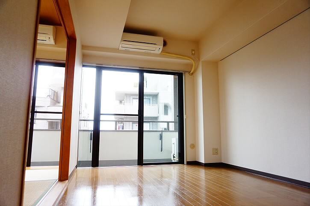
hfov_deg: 73.8
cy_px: 103
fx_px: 206
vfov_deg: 53.0
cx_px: 155
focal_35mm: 24
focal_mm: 16
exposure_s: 1/160
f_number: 4
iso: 400
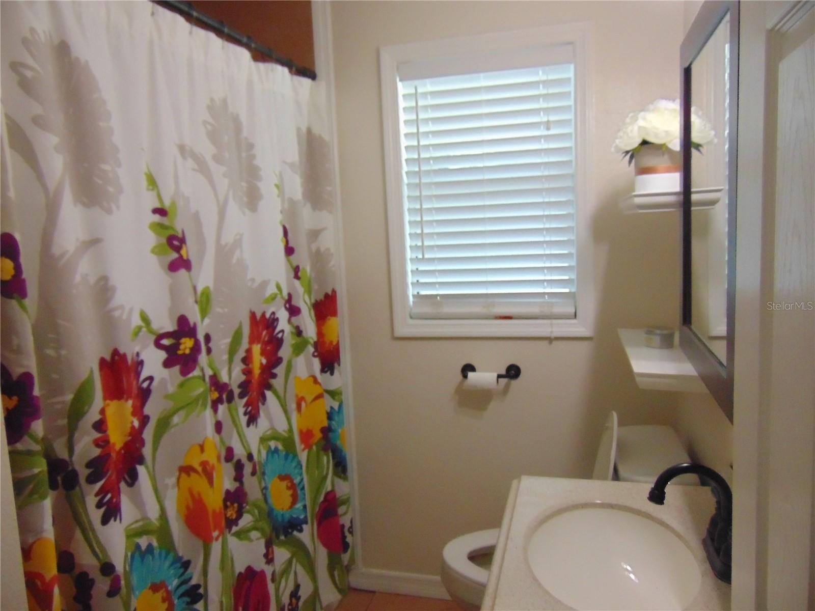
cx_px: 408
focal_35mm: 25
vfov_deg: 54.9
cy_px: 306
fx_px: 589
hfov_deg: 69.4
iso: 640
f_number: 3
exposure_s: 1/80
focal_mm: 4.5
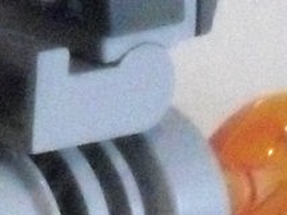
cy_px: -11
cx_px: -52
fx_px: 2718
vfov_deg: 4.5
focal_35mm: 328
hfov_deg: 6.0
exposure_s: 1/350
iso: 1600
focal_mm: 7.8
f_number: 4.5
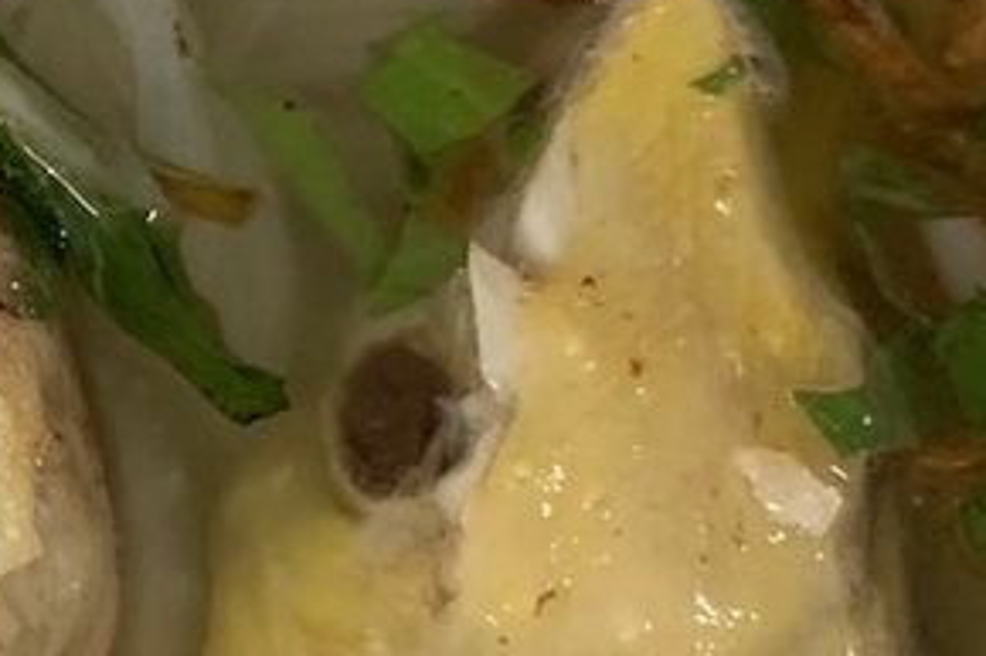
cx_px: -728
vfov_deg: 12.2
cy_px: 255
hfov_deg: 15.9
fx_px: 3066
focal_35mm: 112
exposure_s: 1/25
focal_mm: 4.25
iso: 400
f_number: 1.8
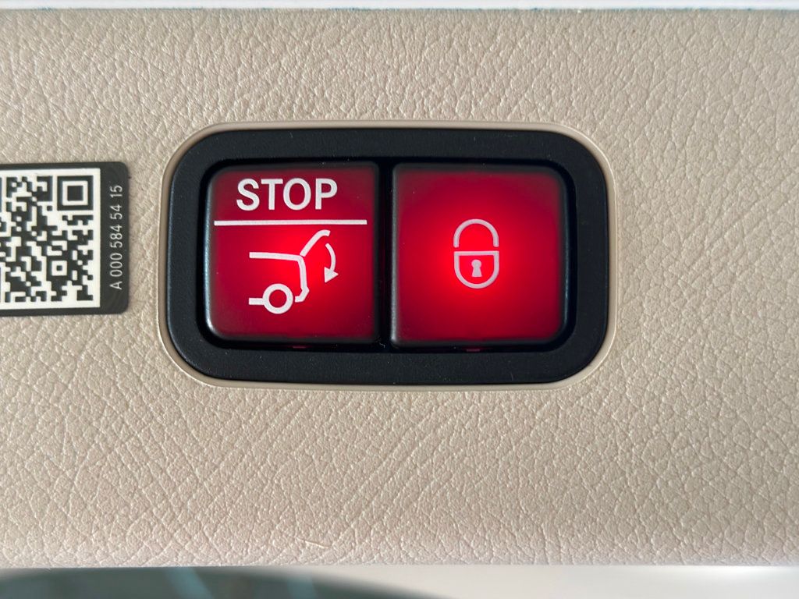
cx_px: 400
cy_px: 300
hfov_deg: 39.7
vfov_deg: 30.3
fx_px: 1108
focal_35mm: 48
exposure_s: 1/120
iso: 160
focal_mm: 6.86
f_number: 1.78
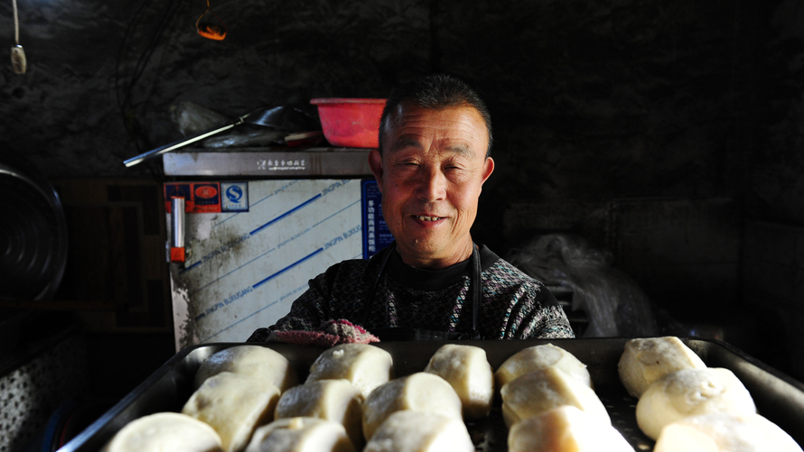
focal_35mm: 36
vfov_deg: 32.8
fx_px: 768
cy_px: 257
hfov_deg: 55.3
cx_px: 400
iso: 1600
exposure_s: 1/125
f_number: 4.5
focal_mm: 34
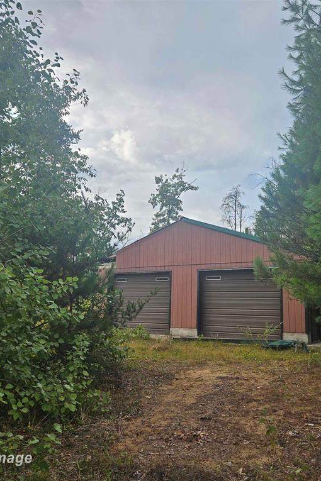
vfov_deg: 58.7
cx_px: 195
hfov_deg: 40.9
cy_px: 241
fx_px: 428
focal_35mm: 32
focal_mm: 5.4
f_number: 1.8
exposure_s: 1/475
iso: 25
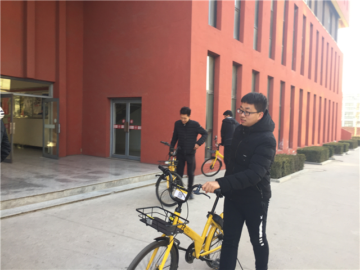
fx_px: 302
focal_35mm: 29
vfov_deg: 48.2
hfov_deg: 61.7
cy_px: 135
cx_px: 180
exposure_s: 1/50
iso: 32
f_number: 2.2
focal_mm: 4.15
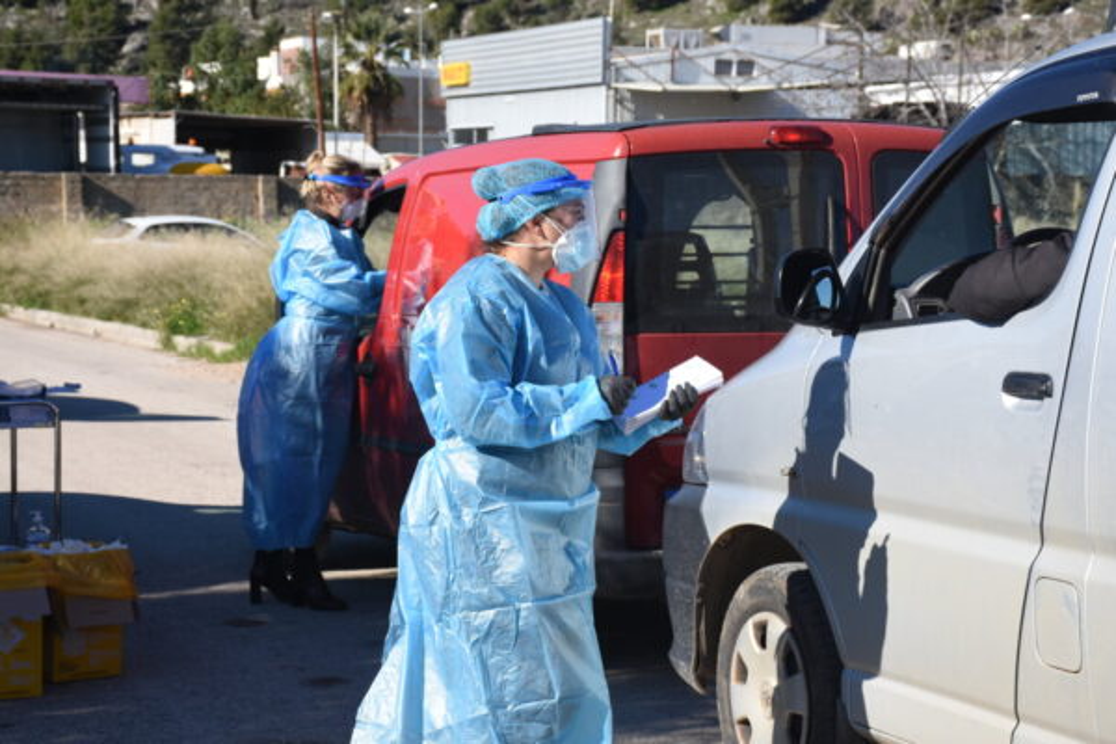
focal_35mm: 84
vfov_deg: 16.3
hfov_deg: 24.2
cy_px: 372
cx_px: 558
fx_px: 2604
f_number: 8
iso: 320
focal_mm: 56
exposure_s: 1/1000
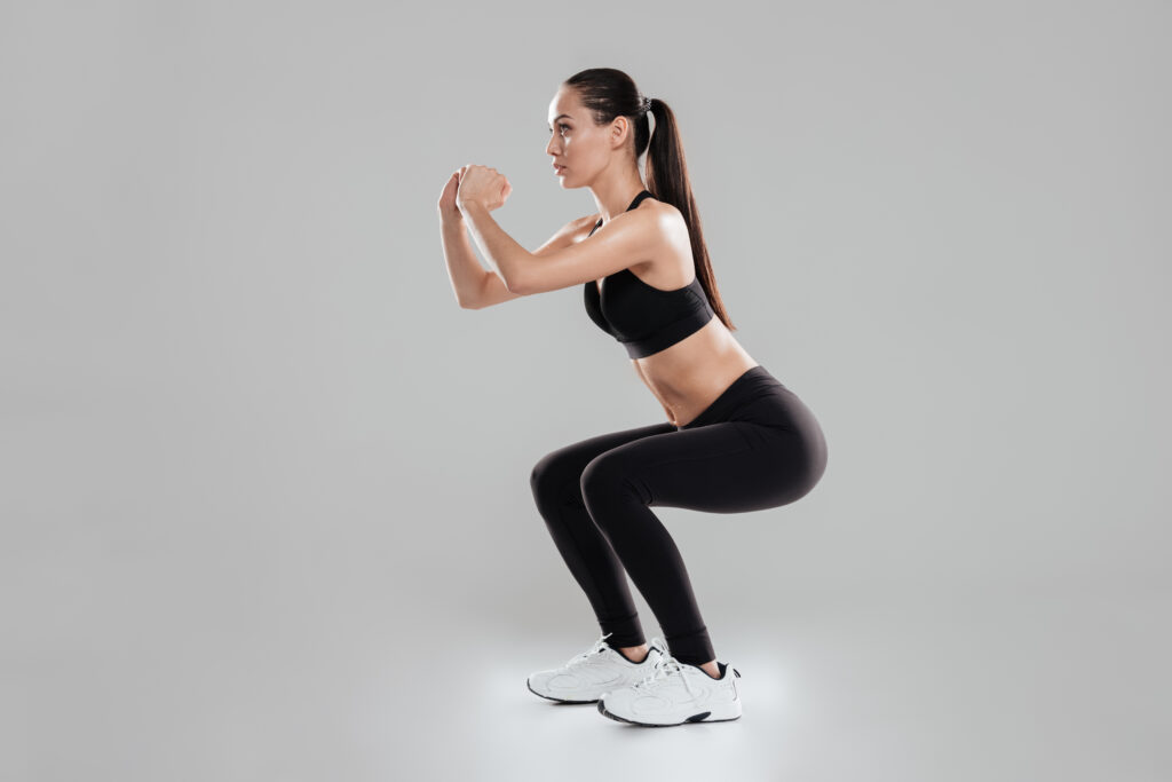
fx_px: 2670
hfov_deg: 24.8
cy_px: 391
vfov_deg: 16.7
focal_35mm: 82
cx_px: 586
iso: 100
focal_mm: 82
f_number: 7.1
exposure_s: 1/100
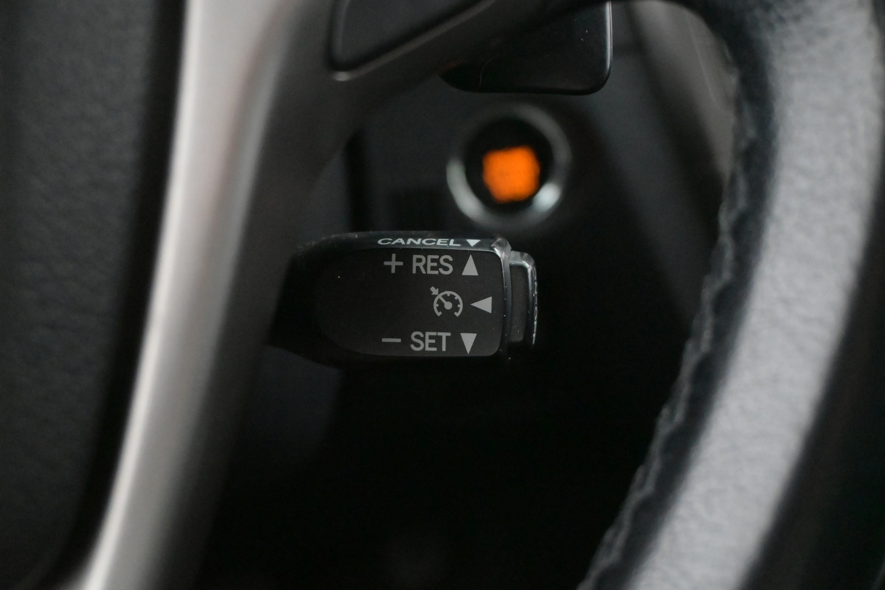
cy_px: 295
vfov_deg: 27.7
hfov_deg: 40.5
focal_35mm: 49
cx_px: 442
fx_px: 1198
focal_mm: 32.5
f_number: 5
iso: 11400
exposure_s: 1/50
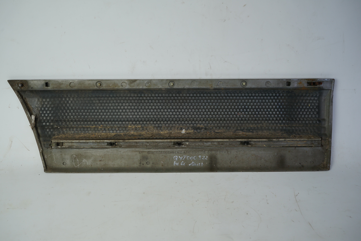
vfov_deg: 38.9
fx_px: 341
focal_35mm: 34
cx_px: 180
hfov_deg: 55.8
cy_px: 120
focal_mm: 34
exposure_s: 1/160
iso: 200
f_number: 8
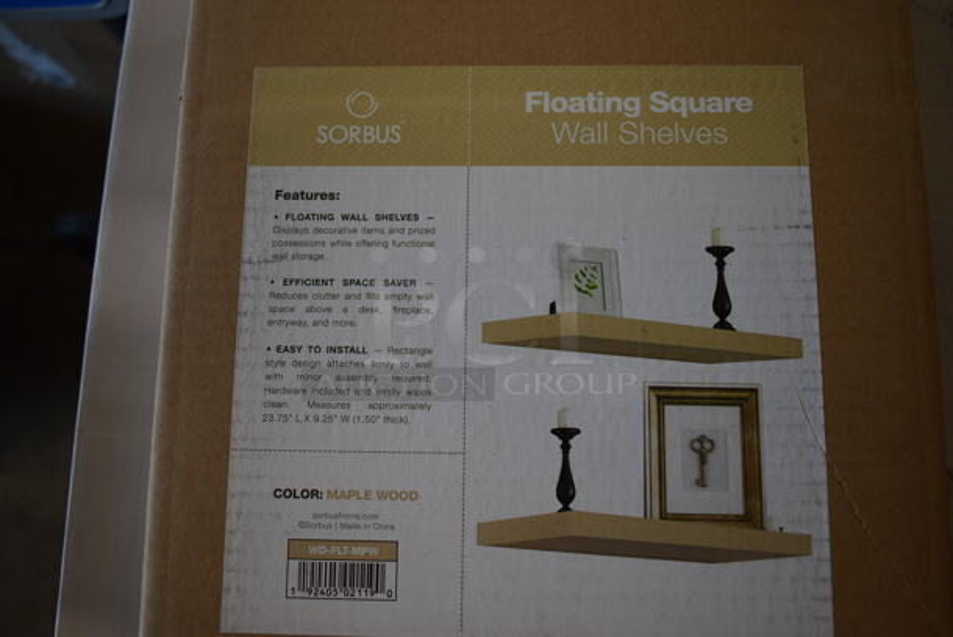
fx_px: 874
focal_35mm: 33
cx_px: 476
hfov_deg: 57.2
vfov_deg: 40.1
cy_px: 318
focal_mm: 22
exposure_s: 1/250
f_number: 3.8
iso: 500
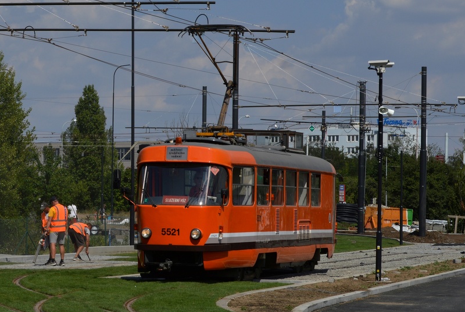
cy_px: 168
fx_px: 1601
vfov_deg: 11.1
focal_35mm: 124
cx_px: 195
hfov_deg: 16.5
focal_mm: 55
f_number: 10
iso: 100
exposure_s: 1/400
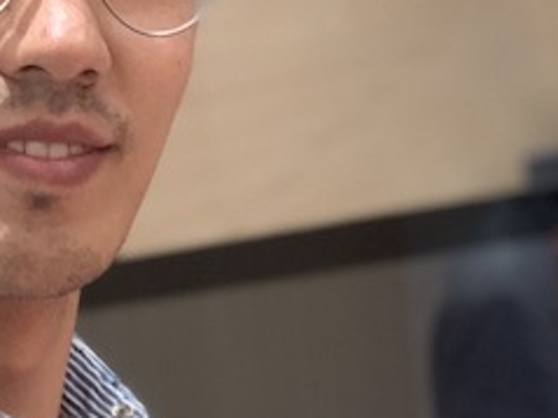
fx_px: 1724
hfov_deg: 18.3
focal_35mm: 107
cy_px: 163
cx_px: 397
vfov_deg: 13.8
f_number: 2.2
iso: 160
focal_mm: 2.87
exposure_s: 1/50
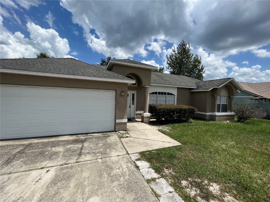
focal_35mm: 13
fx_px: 101
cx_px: 135
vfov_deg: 89.9
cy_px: 101
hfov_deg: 106.2
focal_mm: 1.57
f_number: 1.8
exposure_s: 1/2053
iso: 32
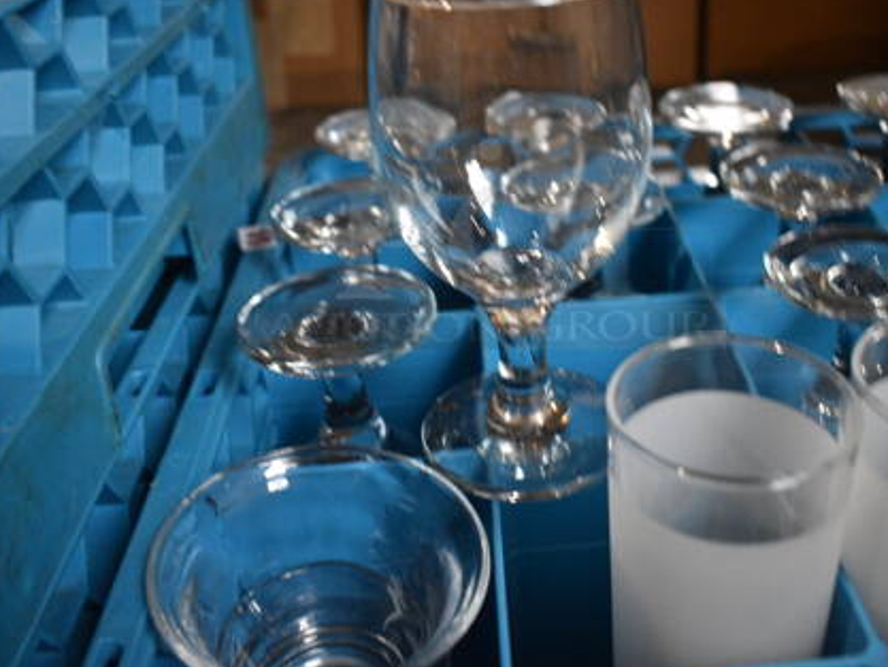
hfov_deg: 48.9
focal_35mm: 38
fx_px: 975
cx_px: 490
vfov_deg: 37.4
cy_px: 237
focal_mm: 18
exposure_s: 1/125
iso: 2000
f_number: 3.5
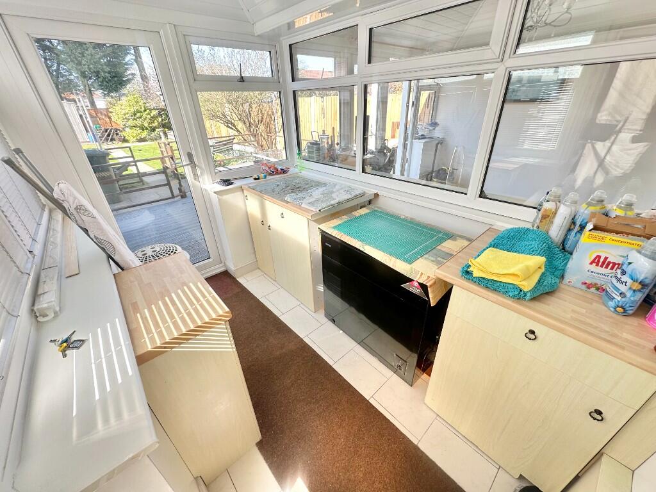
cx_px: 328
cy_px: 246
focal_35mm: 14
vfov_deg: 85.7
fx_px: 265
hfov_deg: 102.1
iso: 50
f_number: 2.2
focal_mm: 2.22
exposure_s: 1/99
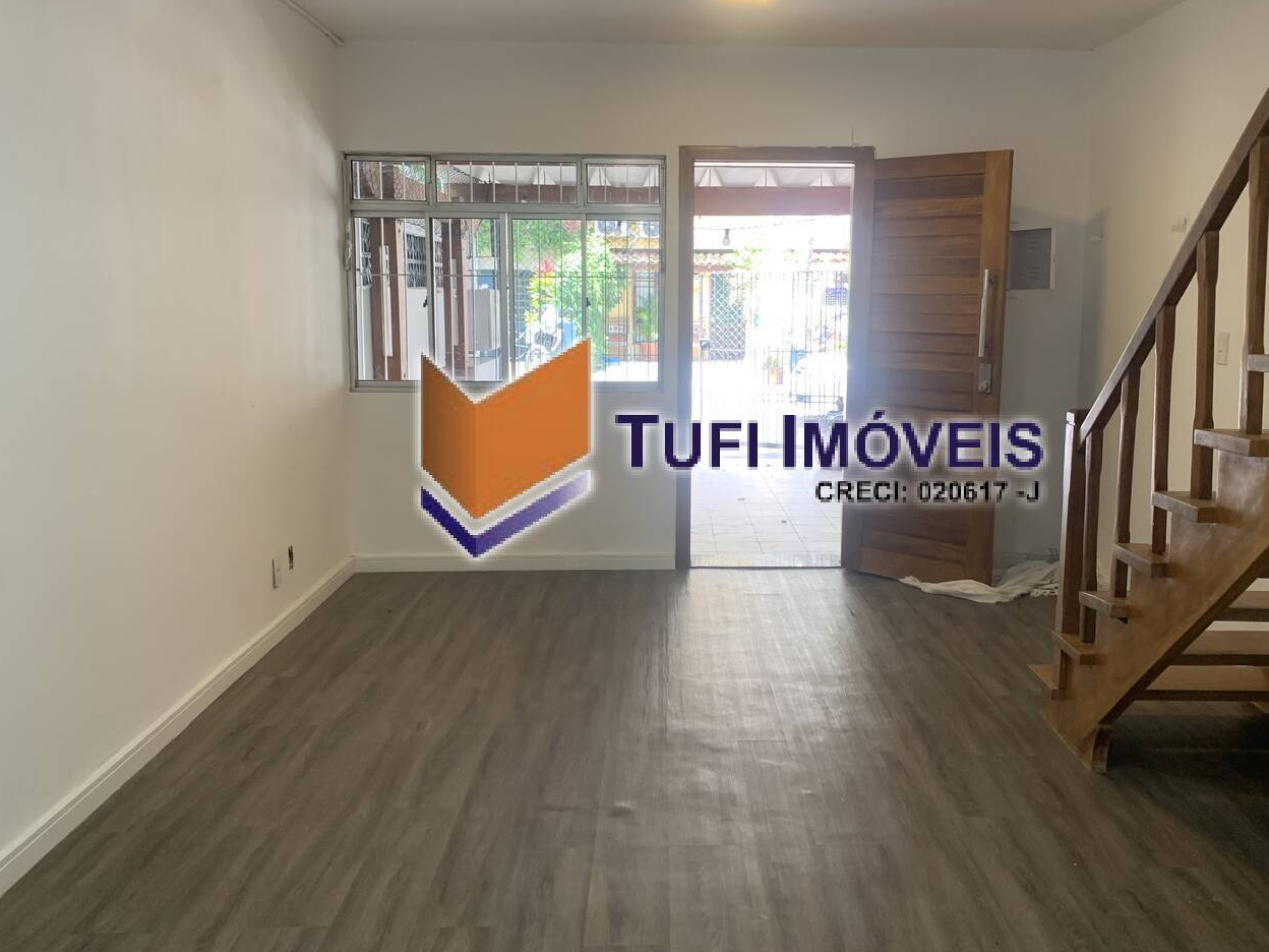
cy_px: 441
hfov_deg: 59.9
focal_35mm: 30
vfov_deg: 46.8
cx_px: 685
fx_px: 1100
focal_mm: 4.25
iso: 100
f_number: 1.8
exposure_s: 1/86
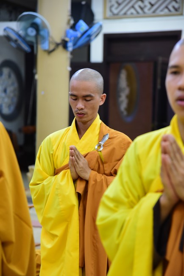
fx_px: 858
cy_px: 138
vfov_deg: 18.3
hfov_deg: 12.2
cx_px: 92
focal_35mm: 112
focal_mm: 112
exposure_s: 1/40
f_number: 5
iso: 3200
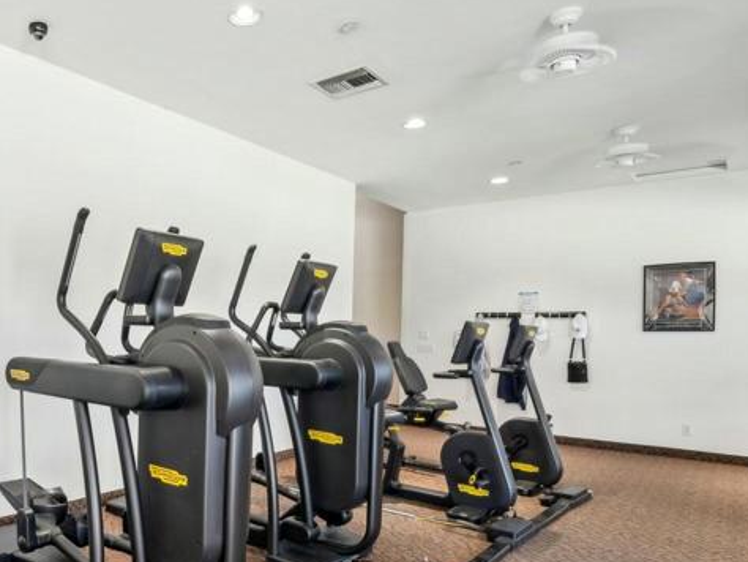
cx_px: 139
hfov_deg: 59.6
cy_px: 328
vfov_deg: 51.2
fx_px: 584
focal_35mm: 27
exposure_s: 1/8
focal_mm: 13
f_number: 8
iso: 400
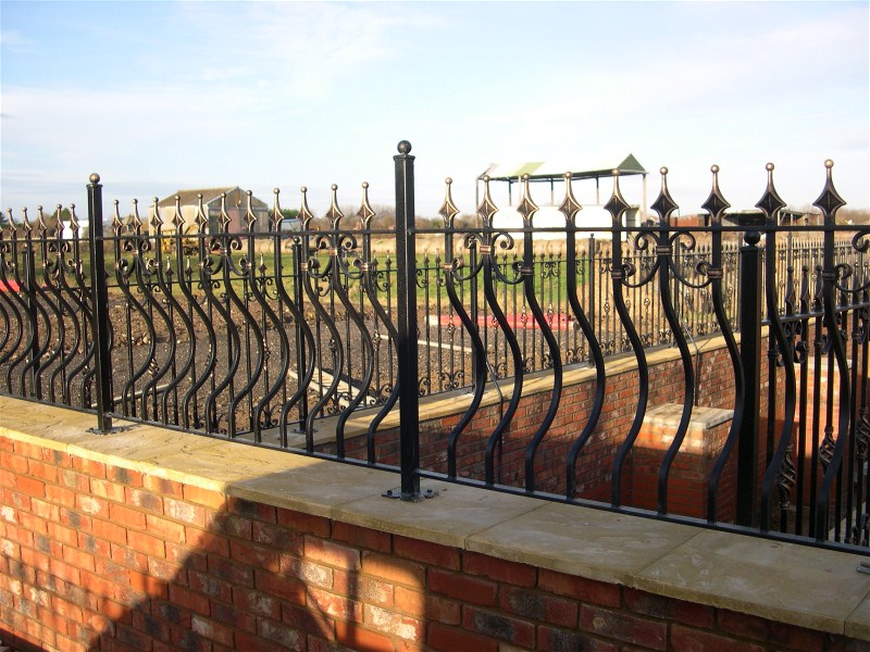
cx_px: 435
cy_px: 326
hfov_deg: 49.0
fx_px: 955
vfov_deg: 37.7
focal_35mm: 38
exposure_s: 1/592
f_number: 2.8
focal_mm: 8
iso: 100
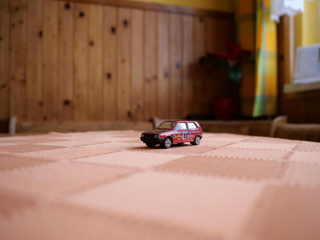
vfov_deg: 46.8
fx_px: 277
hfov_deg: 60.0
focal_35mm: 30
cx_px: 160
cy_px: 120
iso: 400
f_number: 2
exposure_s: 1/60
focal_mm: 15
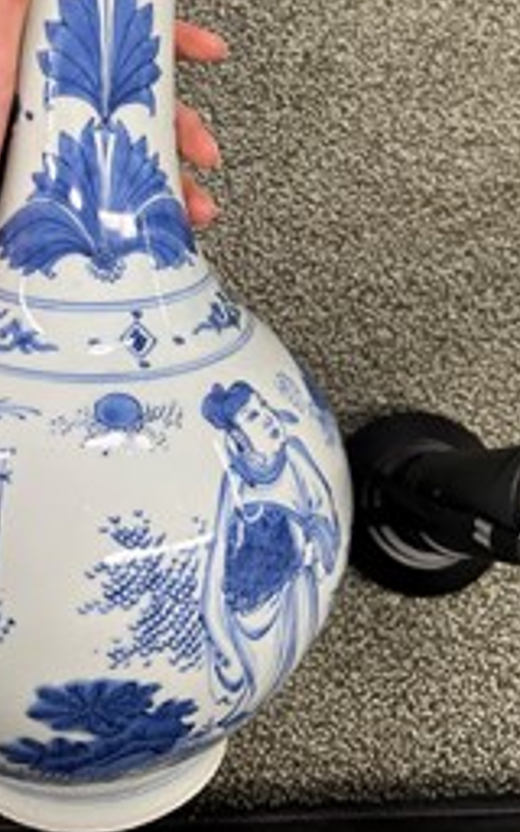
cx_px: 166
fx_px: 975
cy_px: 224
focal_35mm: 43
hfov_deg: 29.6
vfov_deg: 44.9
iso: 125
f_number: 1.5
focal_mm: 5.7
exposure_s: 1/120
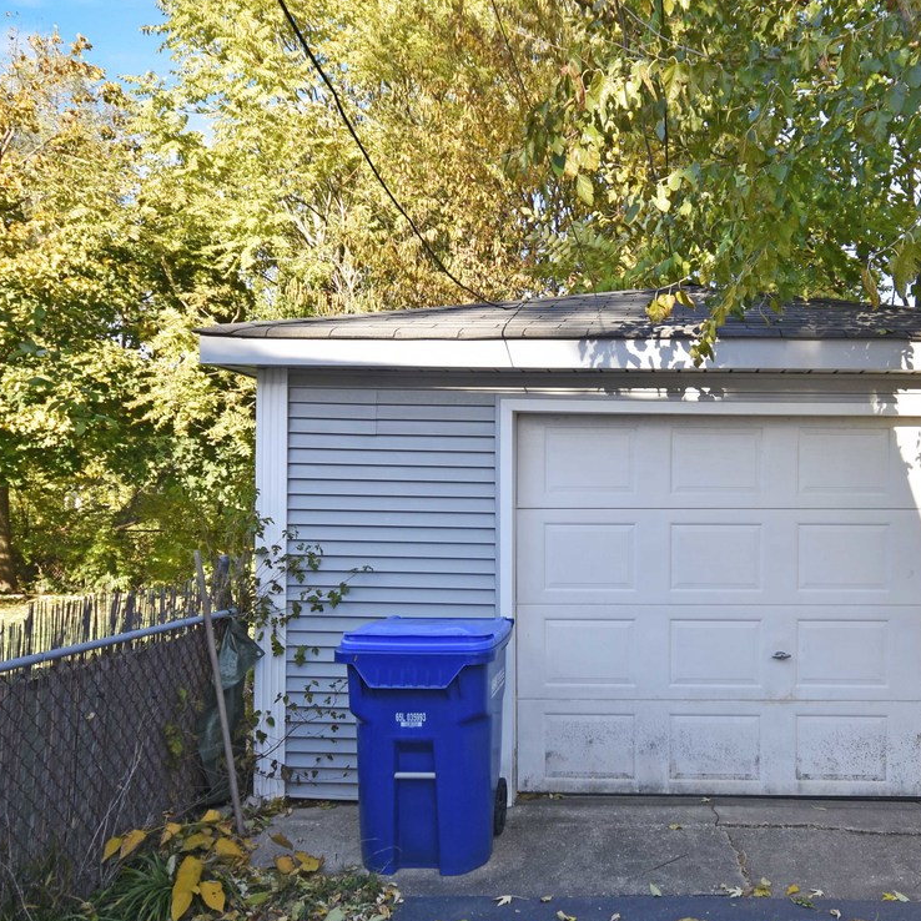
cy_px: 545
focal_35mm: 28
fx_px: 843
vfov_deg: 56.9
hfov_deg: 55.0
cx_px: 673
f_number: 5.6
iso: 100
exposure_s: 1/125
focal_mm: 10
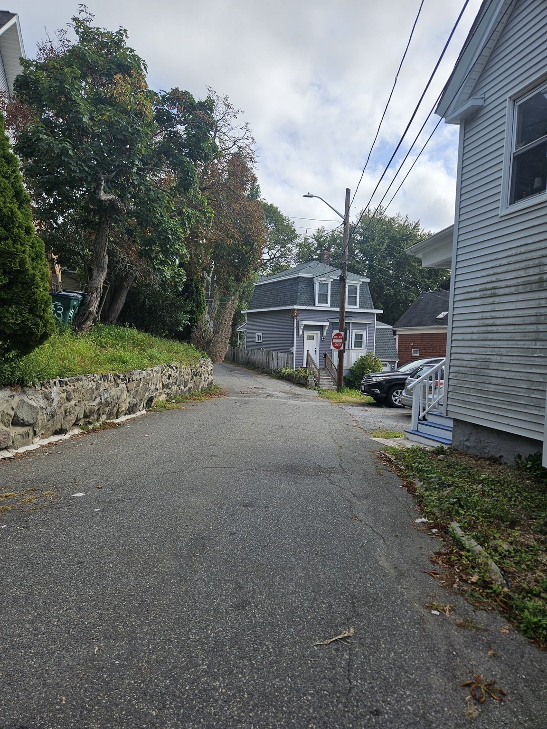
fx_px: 485
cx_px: 274
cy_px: 364
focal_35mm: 23
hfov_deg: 58.9
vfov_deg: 73.9
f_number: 1.8
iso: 25
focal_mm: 5.4
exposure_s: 1/1593
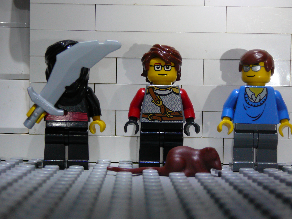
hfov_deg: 25.3
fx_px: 650
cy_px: 110
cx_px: 146
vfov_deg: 19.1
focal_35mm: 77
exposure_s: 1/20
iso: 200
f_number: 3.7
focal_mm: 11.5
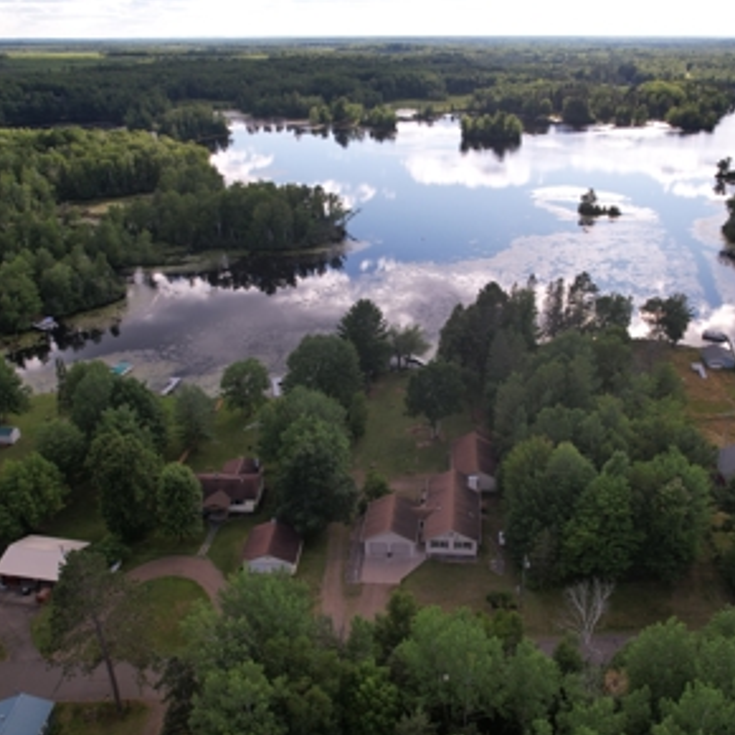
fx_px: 697
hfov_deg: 55.5
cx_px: 413
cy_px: 357
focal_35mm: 29
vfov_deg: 55.6
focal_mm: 8.38
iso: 100
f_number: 2.8
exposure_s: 1/30
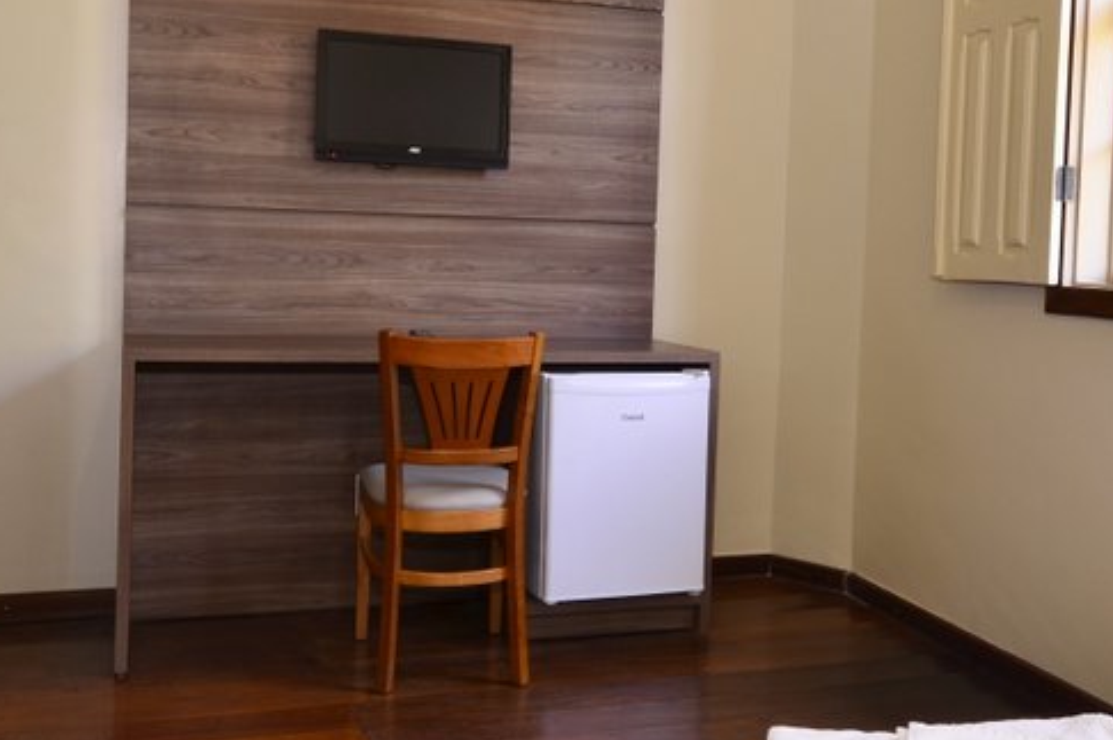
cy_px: 317
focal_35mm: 41
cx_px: 518
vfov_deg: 32.5
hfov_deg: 47.4
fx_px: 1268
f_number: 11
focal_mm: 13
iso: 100
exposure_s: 1/3
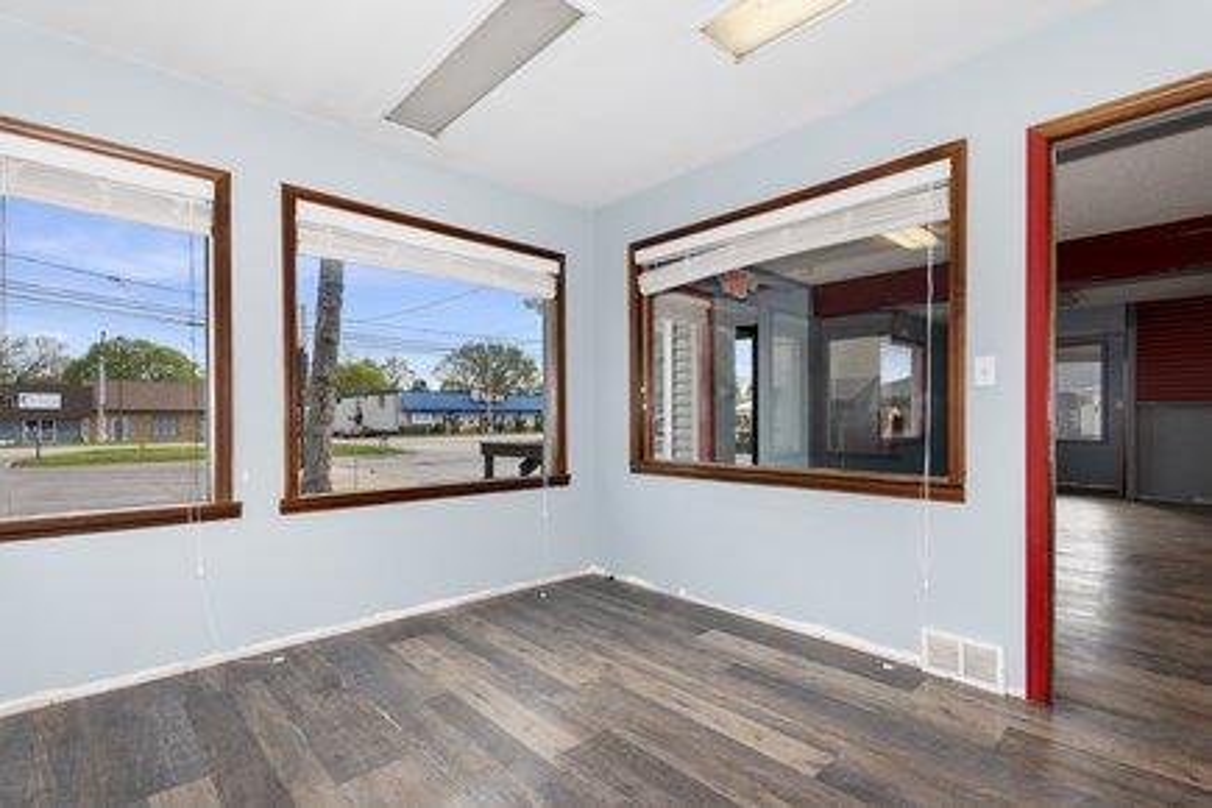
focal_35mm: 16
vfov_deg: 73.7
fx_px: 539
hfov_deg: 96.7
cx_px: 606
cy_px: 404
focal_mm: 16
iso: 400
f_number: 8
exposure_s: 1/250
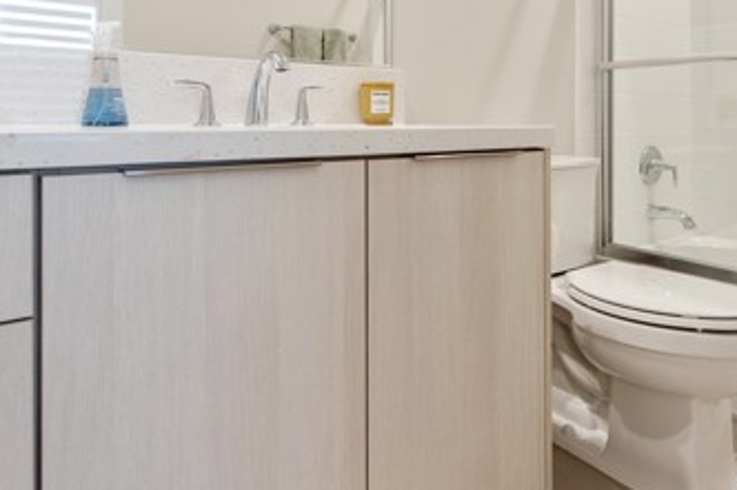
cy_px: 123
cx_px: 428
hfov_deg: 67.0
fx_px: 552
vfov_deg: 46.2
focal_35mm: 27
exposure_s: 1/60
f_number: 4
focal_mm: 14
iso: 450
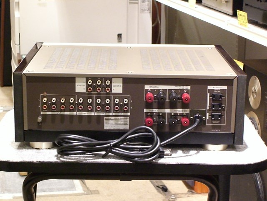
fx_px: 733
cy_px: 100
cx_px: 134
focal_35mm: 95
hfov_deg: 20.7
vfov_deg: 15.6
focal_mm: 19.7
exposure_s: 1/15
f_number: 4.8
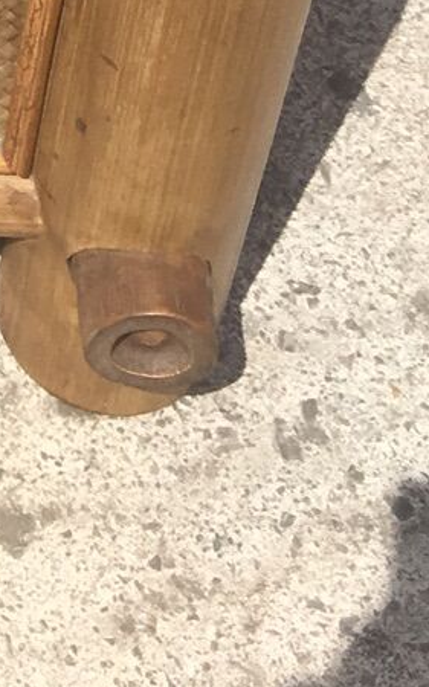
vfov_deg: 12.4
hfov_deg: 8.8
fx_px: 2621
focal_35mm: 140
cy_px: -860
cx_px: -447
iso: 25
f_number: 2.2
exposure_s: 1/2198
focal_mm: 4.15
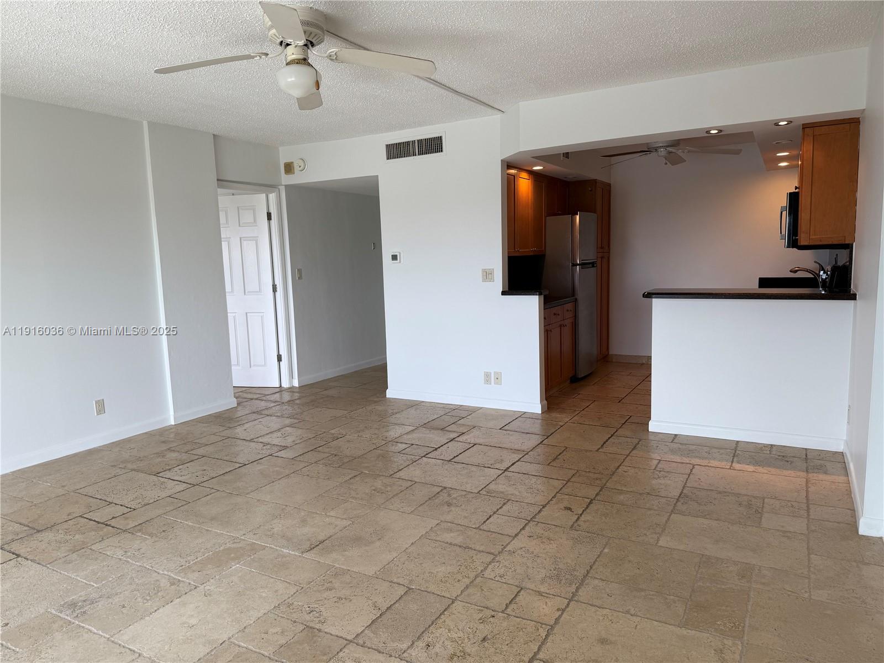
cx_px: 442
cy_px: 332
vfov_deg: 56.8
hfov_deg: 71.6
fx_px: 613
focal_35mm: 24
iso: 50
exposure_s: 1/121
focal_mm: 6.76
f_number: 1.78
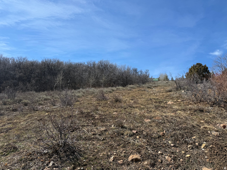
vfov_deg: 56.8
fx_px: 157
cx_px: 114
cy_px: 85
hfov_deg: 71.6
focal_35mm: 24
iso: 80
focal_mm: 6.76
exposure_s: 1/4405
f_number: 1.78
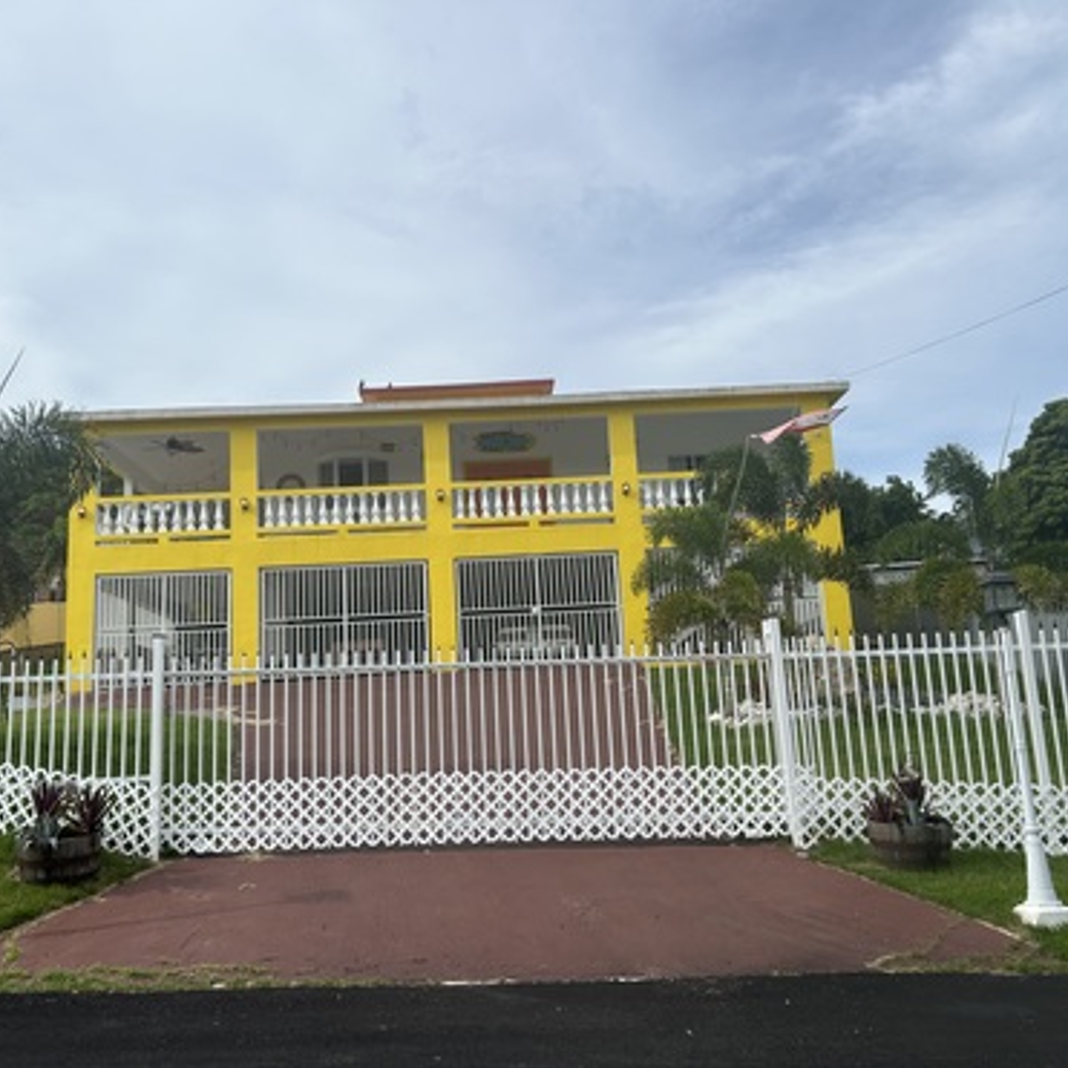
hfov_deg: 52.5
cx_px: 515
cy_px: 534
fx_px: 1082
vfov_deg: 52.5
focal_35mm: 31
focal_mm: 5.7
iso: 50
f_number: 1.5
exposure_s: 1/5076
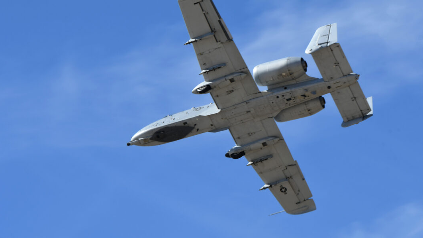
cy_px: 117
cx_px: 211
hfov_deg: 9.1
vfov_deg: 5.1
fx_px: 2658
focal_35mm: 237
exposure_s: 1/200
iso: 200
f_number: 13
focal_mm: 150
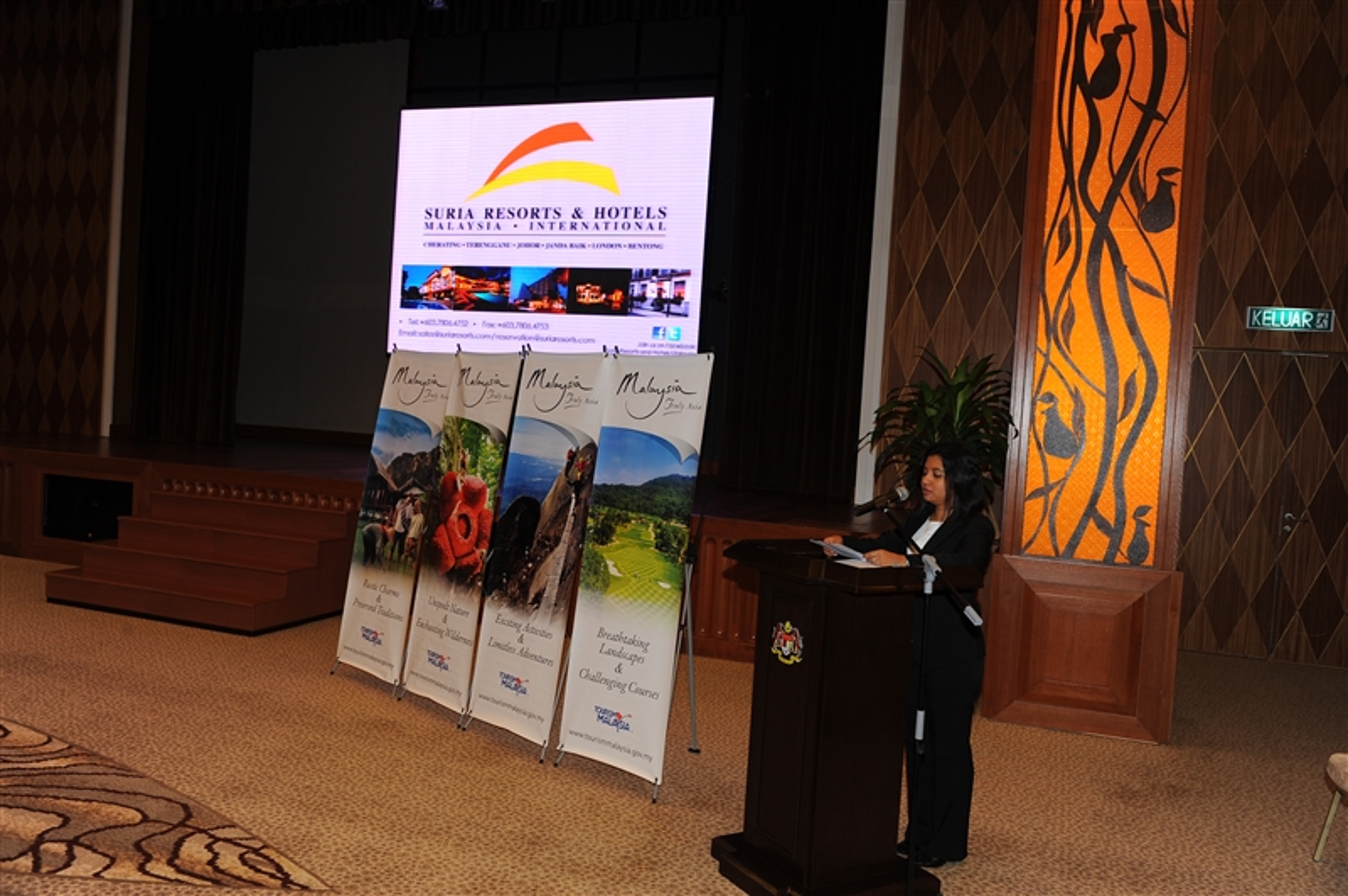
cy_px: 448
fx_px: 1085
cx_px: 674
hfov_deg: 63.7
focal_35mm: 29
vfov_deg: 44.9
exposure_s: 1/60
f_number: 5.6
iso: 400
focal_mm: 29
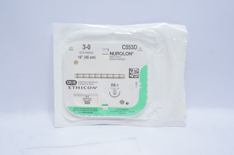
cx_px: 117
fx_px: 234
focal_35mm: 36
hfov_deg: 53.2
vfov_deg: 36.8
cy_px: 78
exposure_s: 1/50
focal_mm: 24
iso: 800
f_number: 7.1
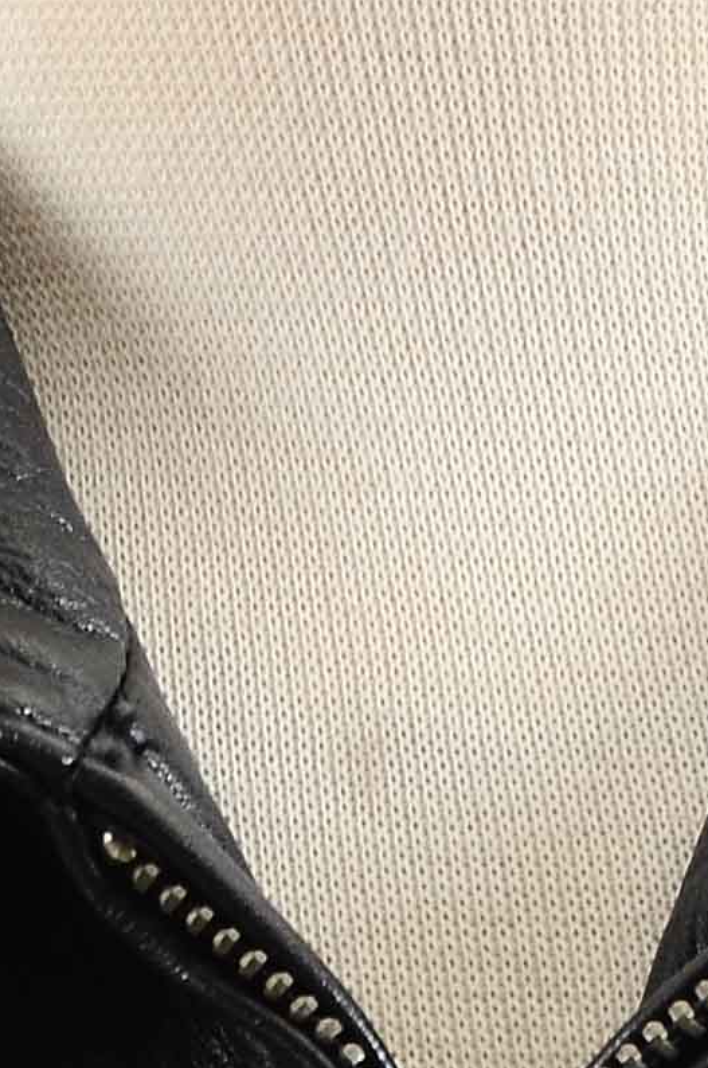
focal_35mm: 976
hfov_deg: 1.4
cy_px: 1760
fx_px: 28906
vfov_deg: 2.1
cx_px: 513
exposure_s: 1/80
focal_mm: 105
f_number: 7.1
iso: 160
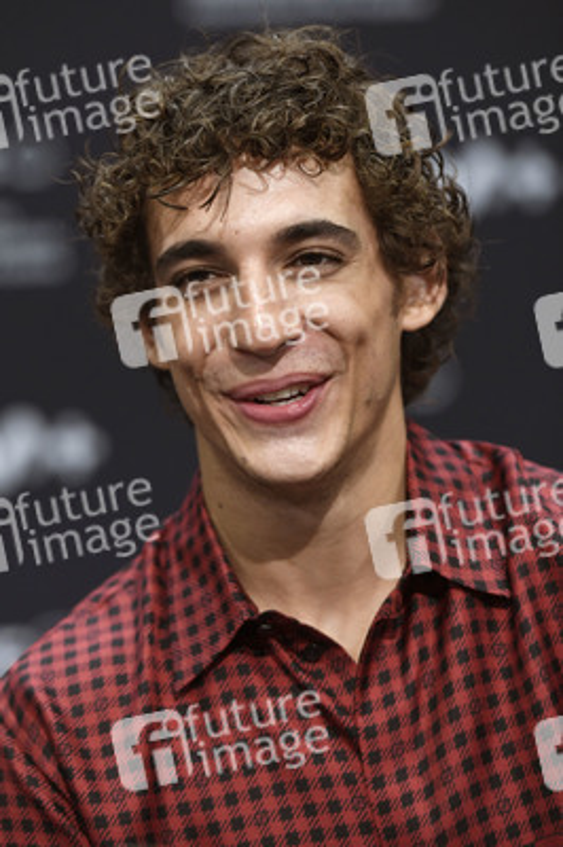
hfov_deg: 8.6
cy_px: 424
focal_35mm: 160
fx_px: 3760
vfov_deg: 12.8
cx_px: 282
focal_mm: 160
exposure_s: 1/200
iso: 1250
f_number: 3.5
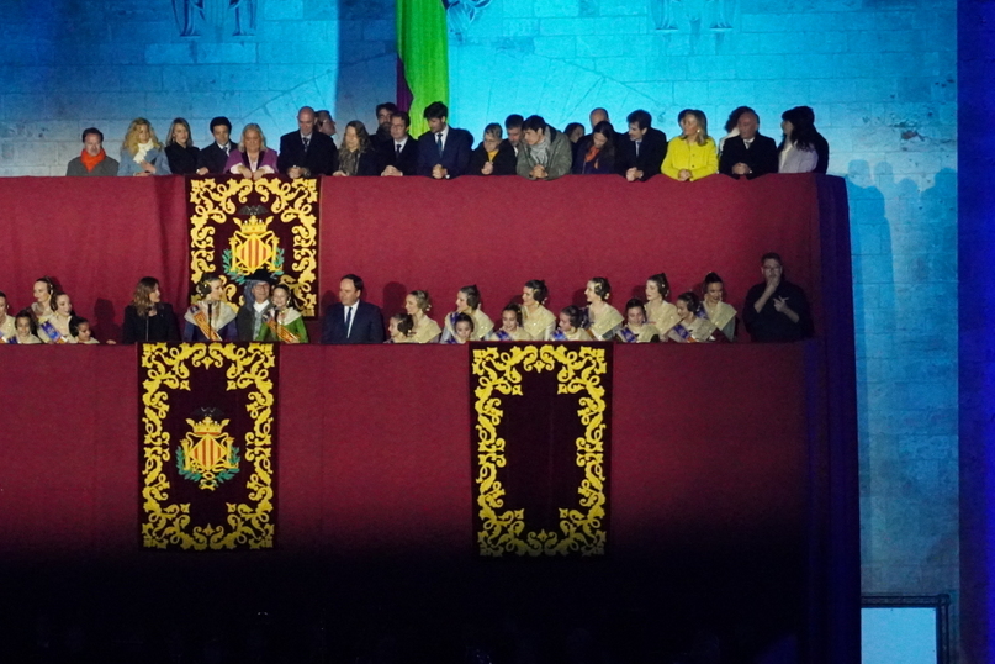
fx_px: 6163
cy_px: 274
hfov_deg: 9.2
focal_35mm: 223
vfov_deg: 6.2
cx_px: 269
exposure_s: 1/500
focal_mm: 100
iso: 12800
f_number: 5
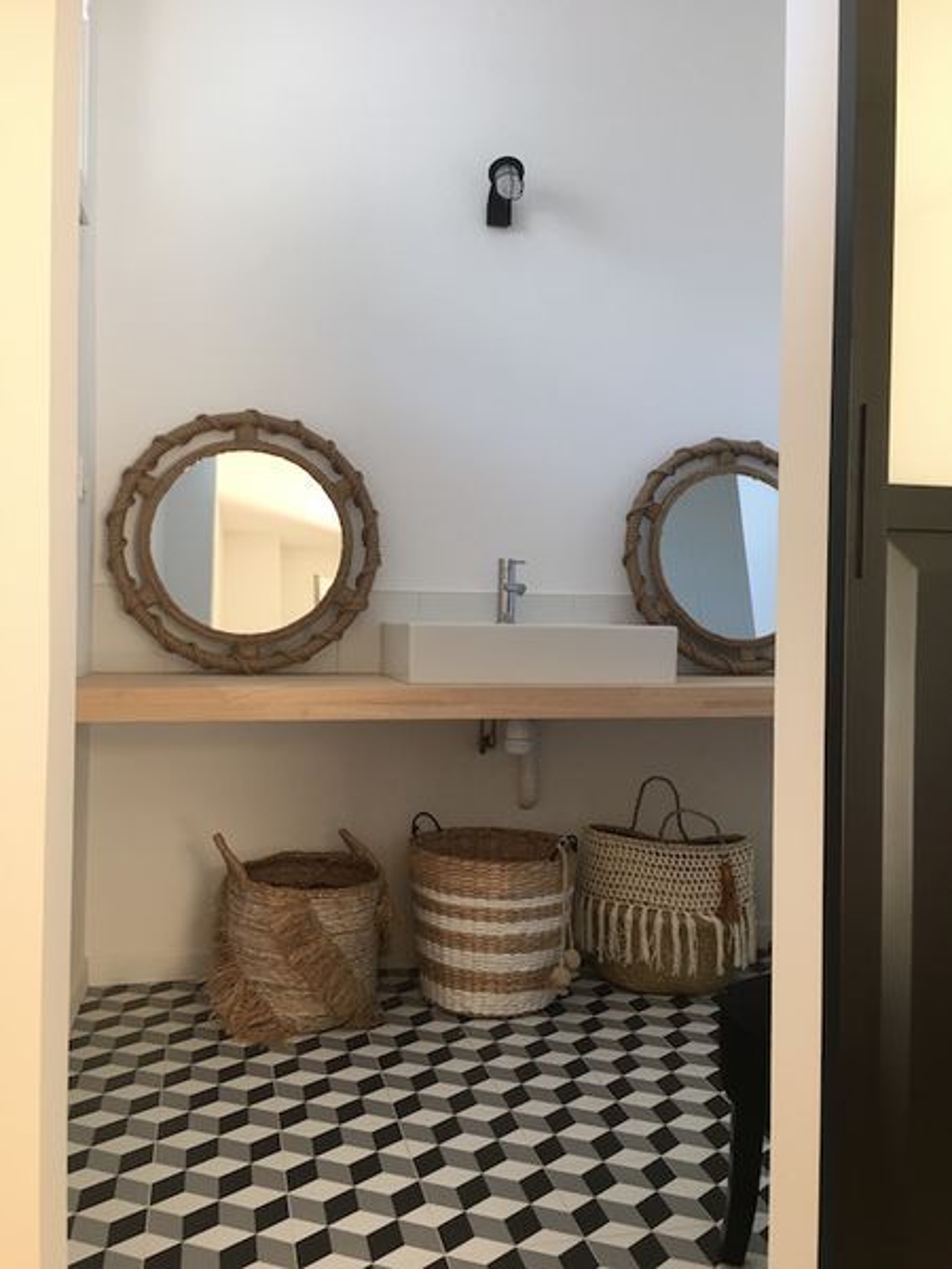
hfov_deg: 48.2
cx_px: 476
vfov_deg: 61.7
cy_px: 634
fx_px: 1063
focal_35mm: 29
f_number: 2.2
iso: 50
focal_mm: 4.15
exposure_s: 1/33
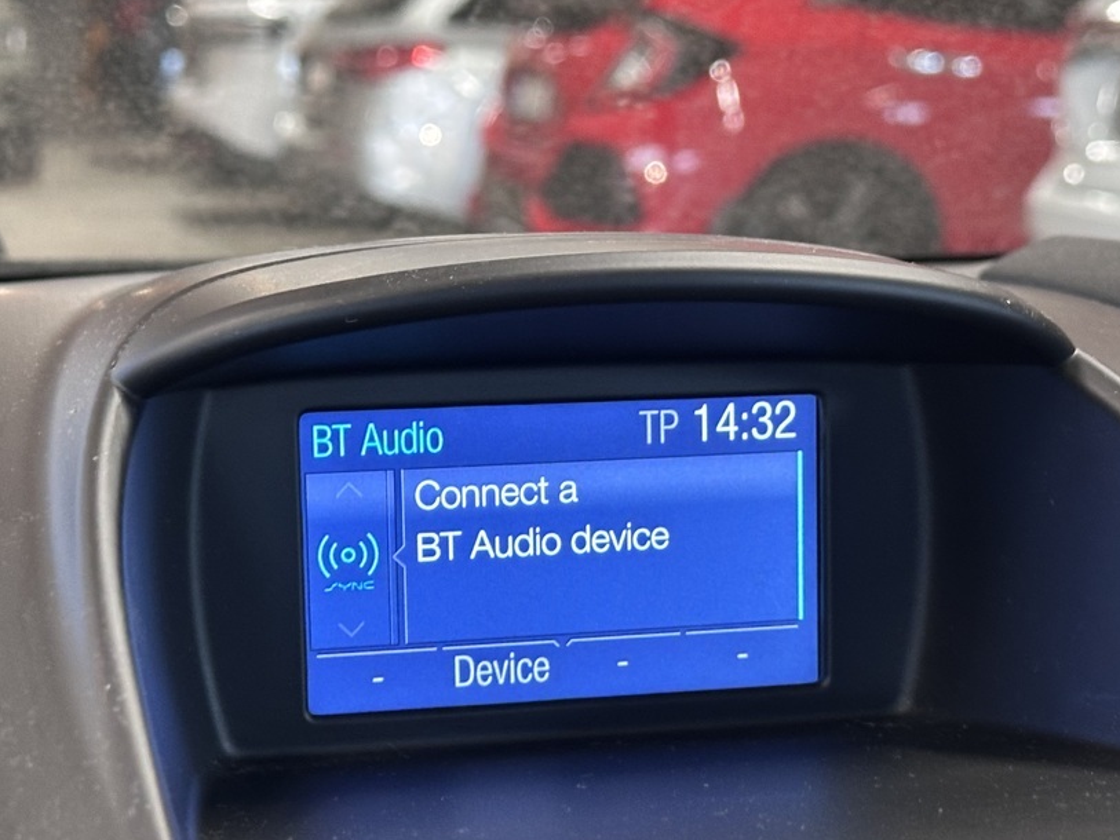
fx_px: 2751
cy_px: 540
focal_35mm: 85
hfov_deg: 23.0
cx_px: 595
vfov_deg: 17.3
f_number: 1.78
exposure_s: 1/33
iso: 200
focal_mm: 6.86
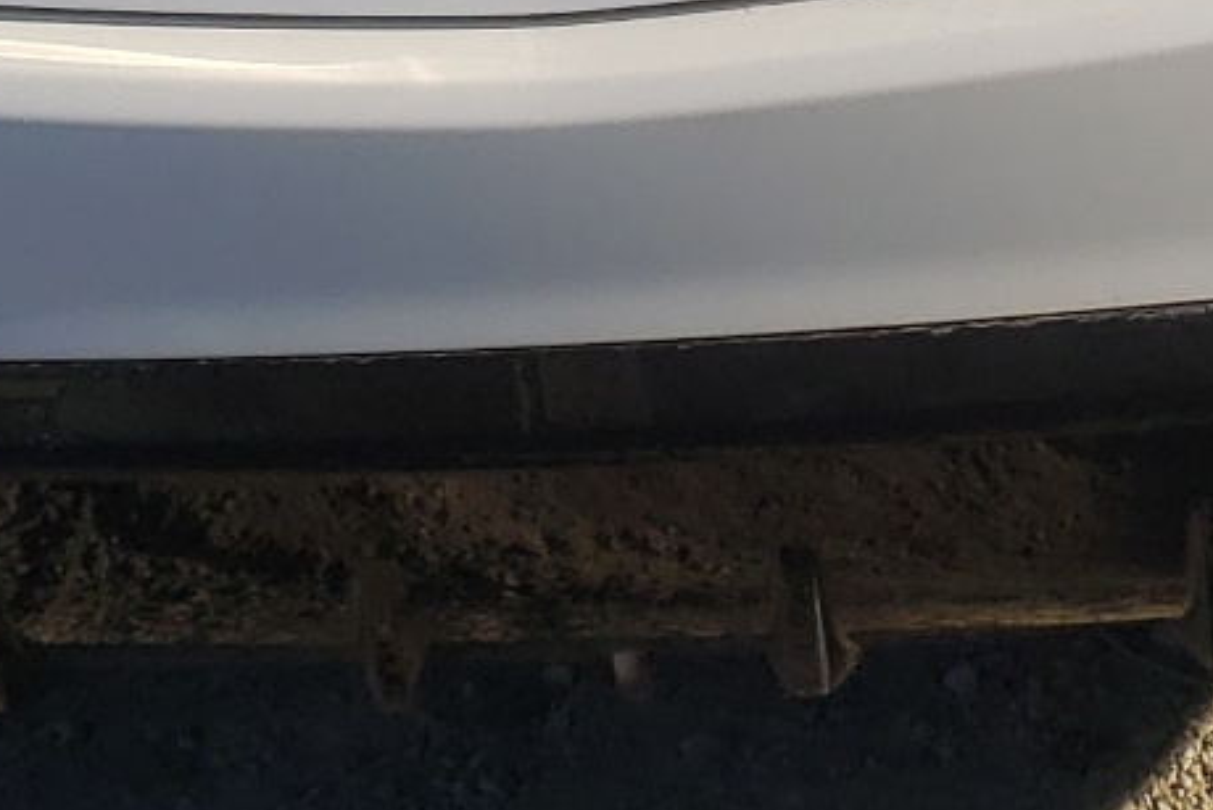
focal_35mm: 94
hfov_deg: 21.6
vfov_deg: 13.0
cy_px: -689
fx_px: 3168
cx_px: 720
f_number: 1.5
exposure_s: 1/3333
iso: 50
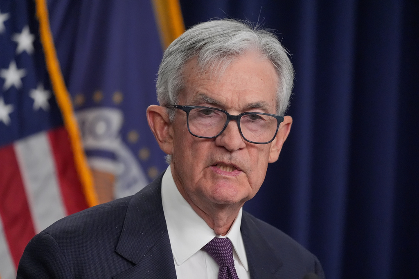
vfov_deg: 4.2
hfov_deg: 6.4
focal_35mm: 324
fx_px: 3771
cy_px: 140
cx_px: 210
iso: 5000
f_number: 5.6
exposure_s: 1/640
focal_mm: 324
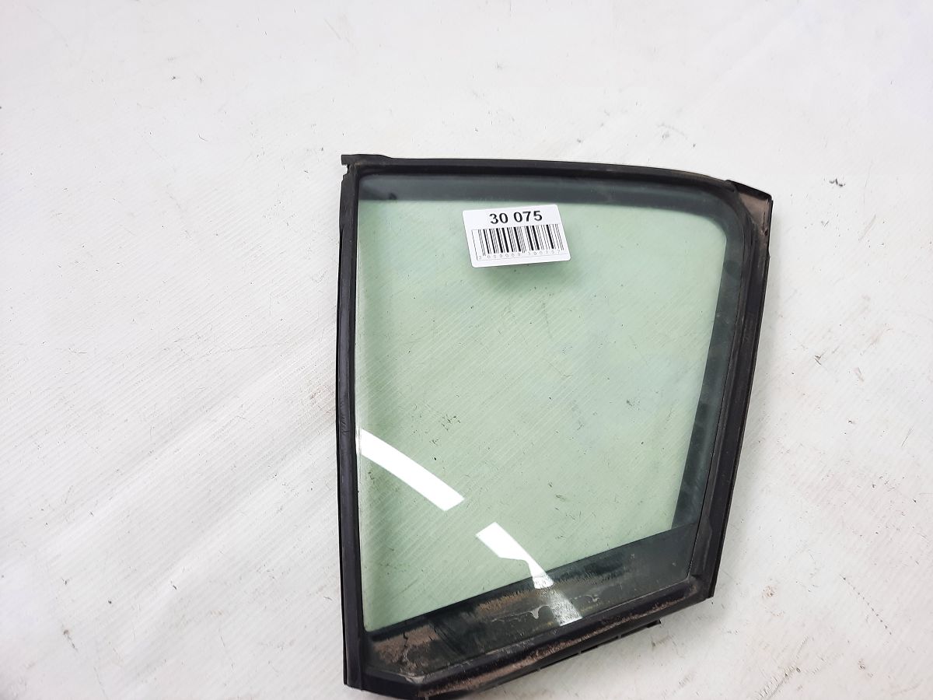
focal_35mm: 25
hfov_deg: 69.4
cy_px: 350
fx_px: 674
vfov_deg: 54.9
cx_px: 466
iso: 40
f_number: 2
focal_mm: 4.6
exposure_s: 1/50
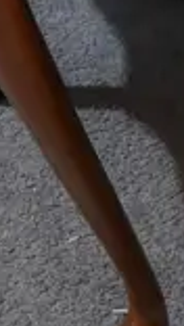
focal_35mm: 200
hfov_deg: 5.5
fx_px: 1731
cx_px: 659
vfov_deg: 10.7
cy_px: 39
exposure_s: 1/60
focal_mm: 14
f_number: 3.5
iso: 640
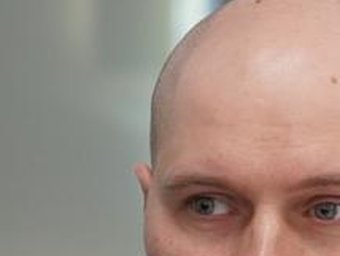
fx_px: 6952
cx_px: 756
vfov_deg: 2.1
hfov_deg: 2.8
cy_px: 512
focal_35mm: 707
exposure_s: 1/160
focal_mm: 105
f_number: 4
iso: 2500
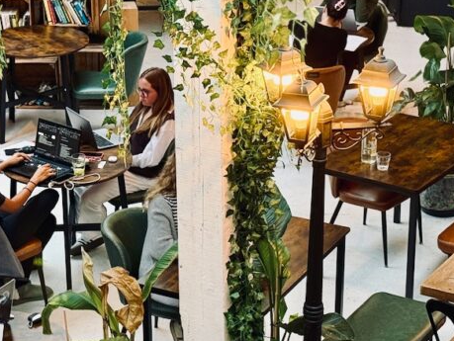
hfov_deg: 18.3
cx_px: 180
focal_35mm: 107
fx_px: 1404
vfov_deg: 13.9
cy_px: 185
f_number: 1.78
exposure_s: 1/50
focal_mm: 6.76
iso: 200
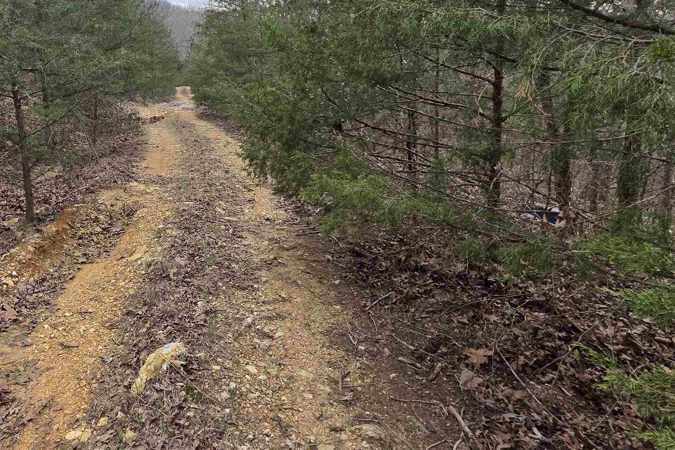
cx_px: 170
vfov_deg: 53.7
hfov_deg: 71.0
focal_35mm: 23
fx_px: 431
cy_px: 141
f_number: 1.9
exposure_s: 1/571
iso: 40
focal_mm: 2.2
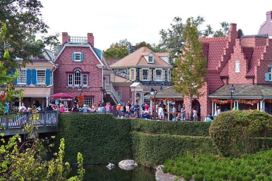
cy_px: 94
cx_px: 201
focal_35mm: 99
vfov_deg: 13.8
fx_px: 748
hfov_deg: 20.5
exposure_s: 1/160
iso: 100
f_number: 5
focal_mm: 66
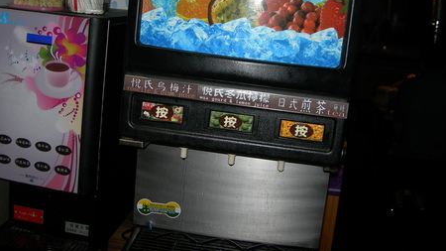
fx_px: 544
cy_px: 69
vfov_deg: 25.7
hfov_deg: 44.6
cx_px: 214
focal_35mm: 46
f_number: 2.8
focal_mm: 7.8
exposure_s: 1/60.1
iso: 50
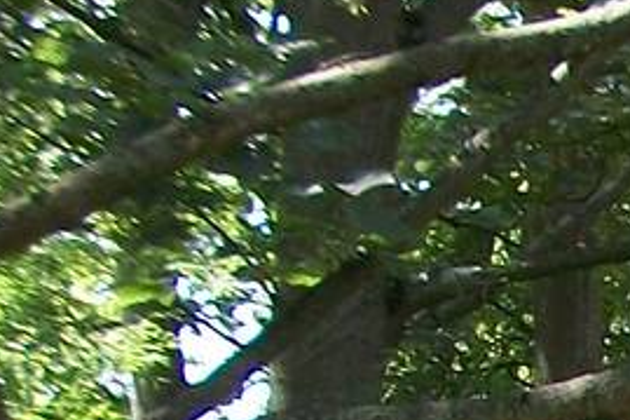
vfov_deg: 6.5
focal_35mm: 198
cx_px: 1747
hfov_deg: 8.9
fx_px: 3463
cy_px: 1075
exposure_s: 1/125
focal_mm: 5.7
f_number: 2.9
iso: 80
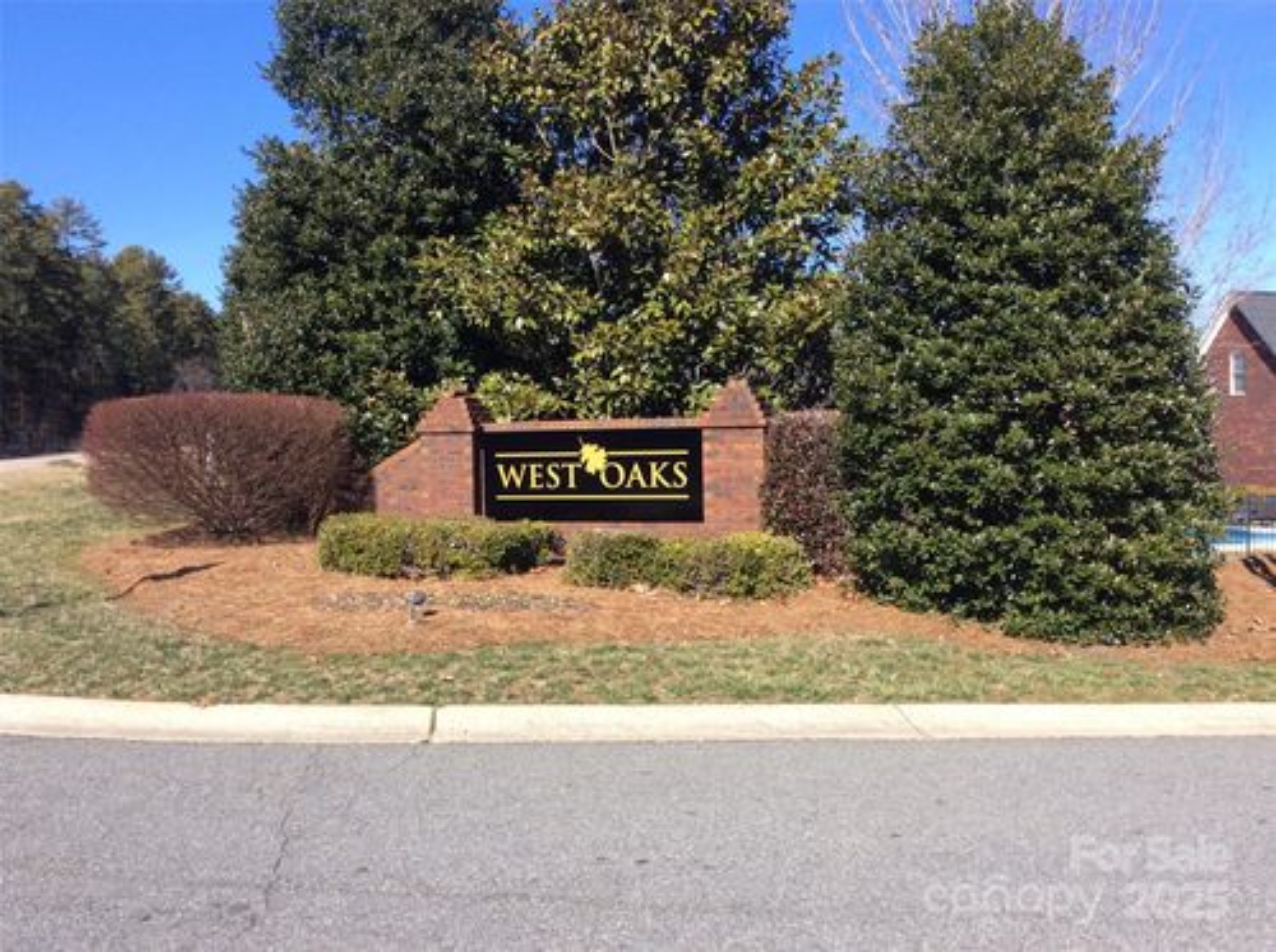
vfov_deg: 44.0
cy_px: 476
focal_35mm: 32
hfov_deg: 56.9
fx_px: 1177
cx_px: 638
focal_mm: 3.3
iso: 32
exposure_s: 1/867
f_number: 2.4
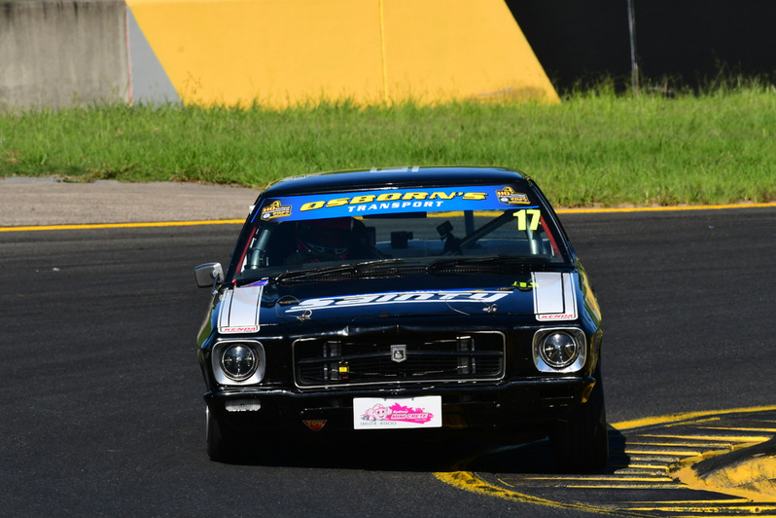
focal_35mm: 587
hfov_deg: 3.5
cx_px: 388
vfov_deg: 2.3
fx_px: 12652
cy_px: 259
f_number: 13
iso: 400
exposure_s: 1/640
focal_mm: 390
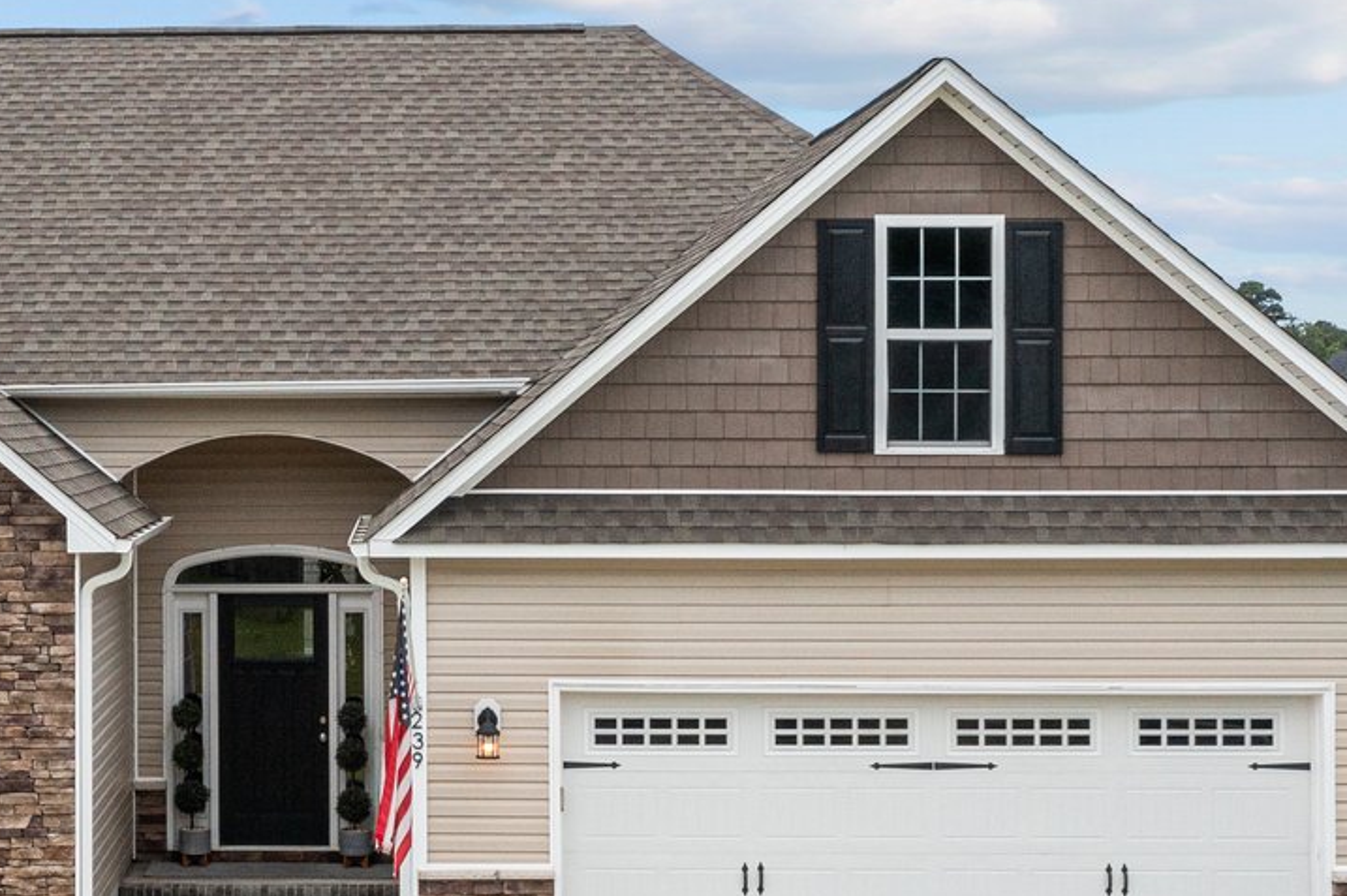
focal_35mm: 80
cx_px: 271
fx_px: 2991
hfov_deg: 25.0
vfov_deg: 16.8
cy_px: 804
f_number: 4.5
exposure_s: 1/160
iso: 100
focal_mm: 10.26
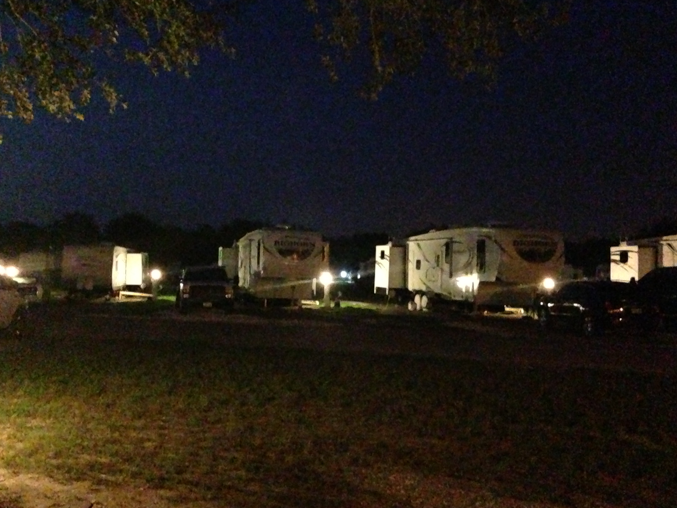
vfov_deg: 38.7
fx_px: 724
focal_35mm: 37
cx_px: 319
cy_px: 248
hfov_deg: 50.1
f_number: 2.4
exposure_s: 1/15
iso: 3200
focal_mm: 4.13
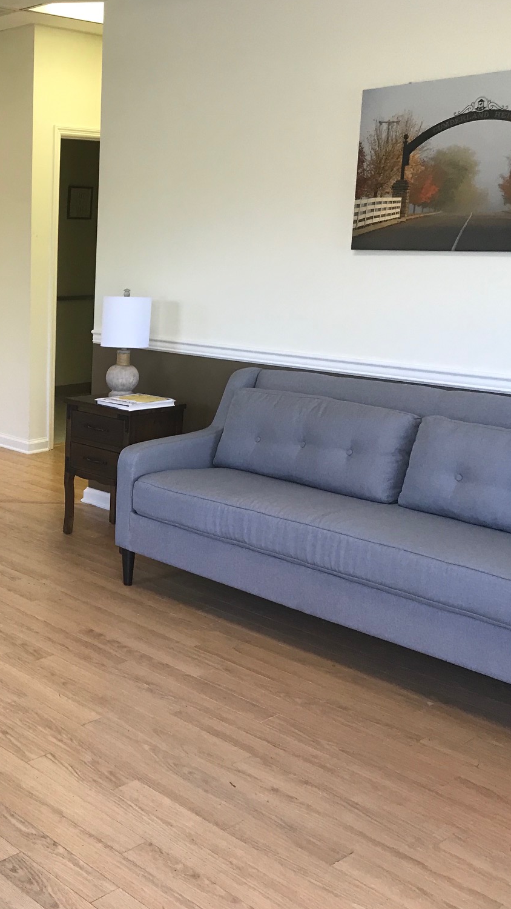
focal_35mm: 41
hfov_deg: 27.4
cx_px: 3
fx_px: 987
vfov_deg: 49.4
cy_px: 453
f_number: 1.8
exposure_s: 1/40
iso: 25
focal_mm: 3.99
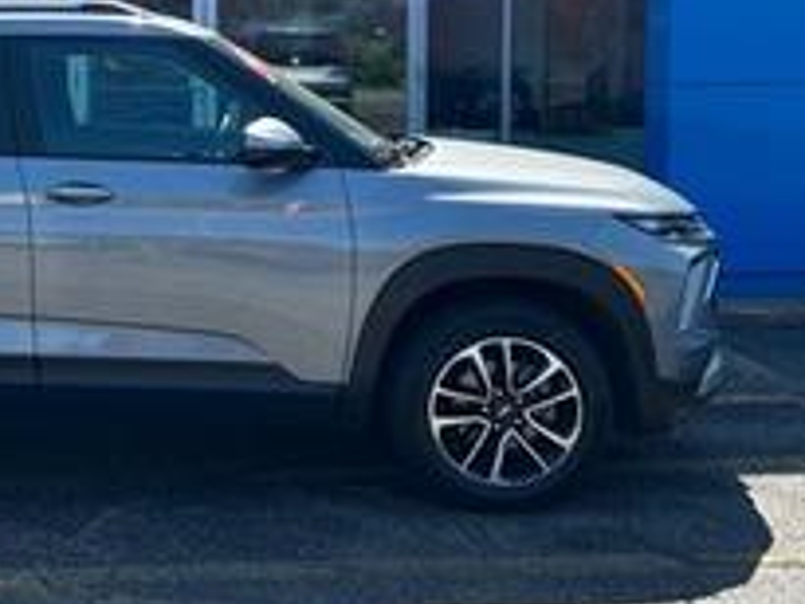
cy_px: 129
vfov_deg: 22.7
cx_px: 126
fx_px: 1489
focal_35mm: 64
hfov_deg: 29.3
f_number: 1.5
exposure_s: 1/1395
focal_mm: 5.7
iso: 50
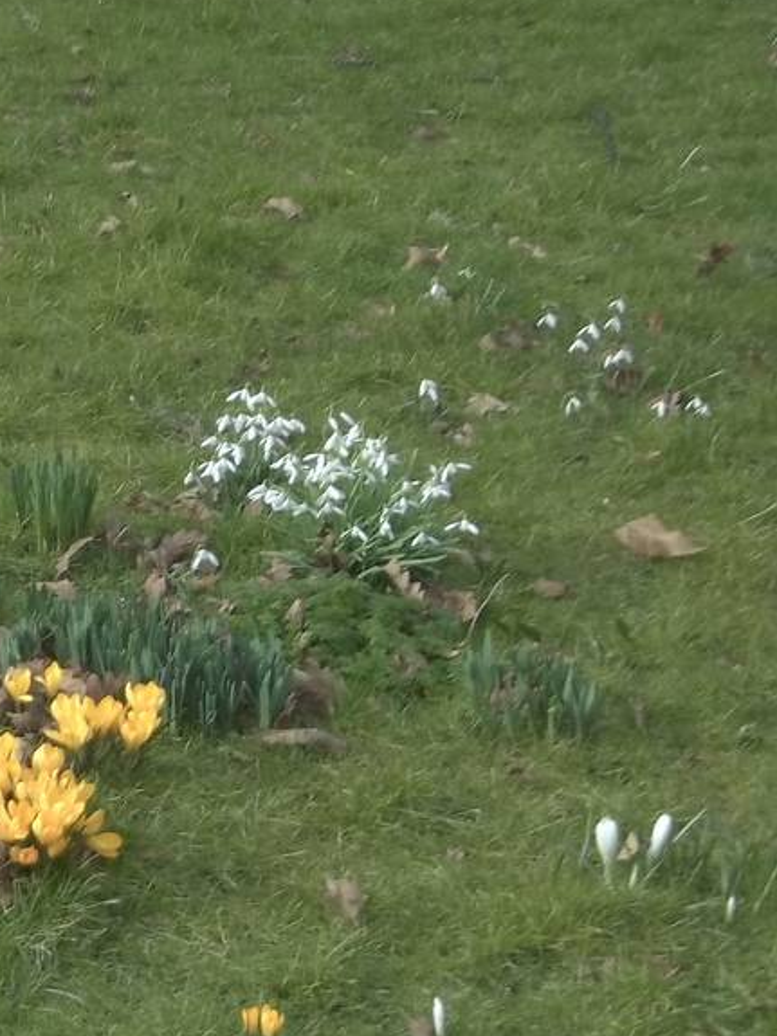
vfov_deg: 15.4
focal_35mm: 128
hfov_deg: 10.8
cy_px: 595
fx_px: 3832
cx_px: -635
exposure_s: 1/200
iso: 80
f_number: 3.7
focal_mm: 8.3
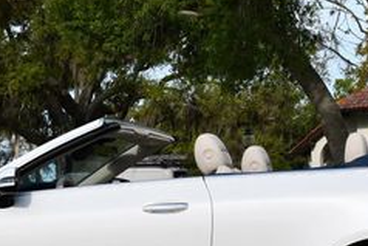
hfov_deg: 14.6
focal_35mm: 140
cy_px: 113
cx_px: 167
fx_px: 1432
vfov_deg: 9.8
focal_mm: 26
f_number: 8
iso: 100
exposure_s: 1/250
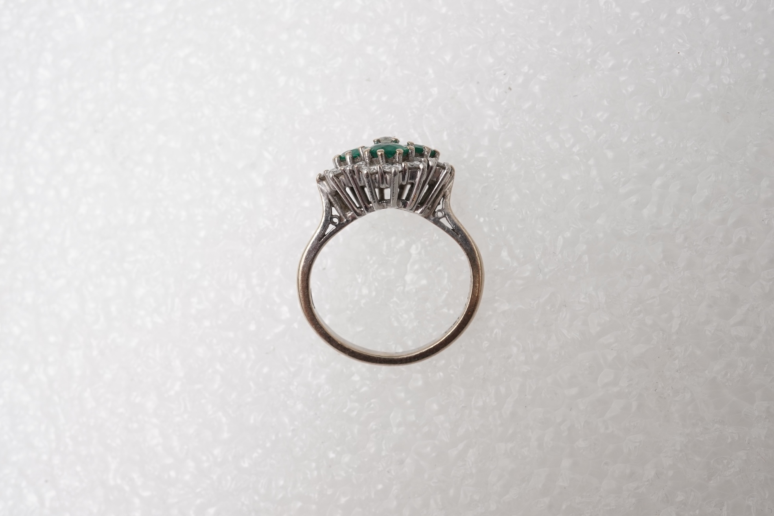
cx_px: 387
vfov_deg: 29.9
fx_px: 967
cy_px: 258
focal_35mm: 45
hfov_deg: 43.6
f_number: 22
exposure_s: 1/125
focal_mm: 30
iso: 320
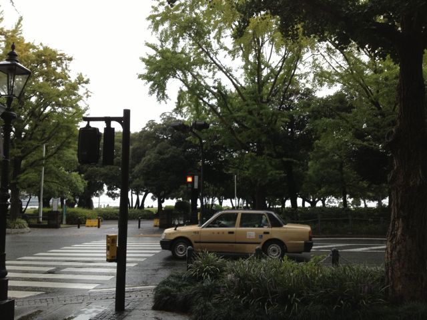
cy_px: 160
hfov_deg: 52.6
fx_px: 432
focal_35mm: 35
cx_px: 214
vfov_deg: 40.7
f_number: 2.4
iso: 100
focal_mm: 4.28
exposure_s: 1/120
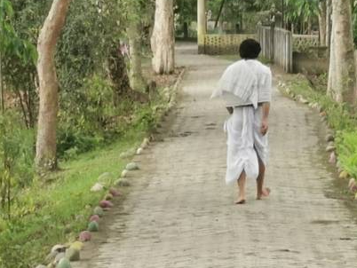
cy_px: 71
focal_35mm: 240
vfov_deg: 6.2
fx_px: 2477
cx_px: 205
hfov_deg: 8.2
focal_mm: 5.56
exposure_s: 1/236
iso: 50
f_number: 1.6
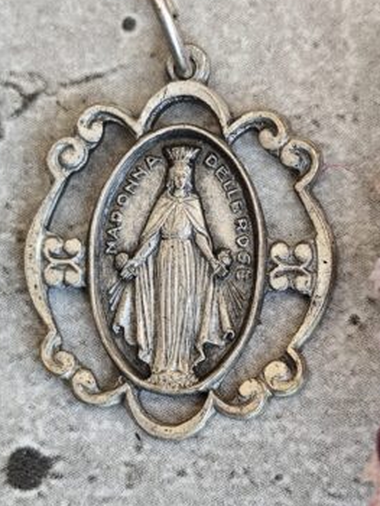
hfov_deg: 14.0
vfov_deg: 18.5
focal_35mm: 106
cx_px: 204
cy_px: 220
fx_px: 1550
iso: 100
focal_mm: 6.19
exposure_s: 1/100
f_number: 1.65
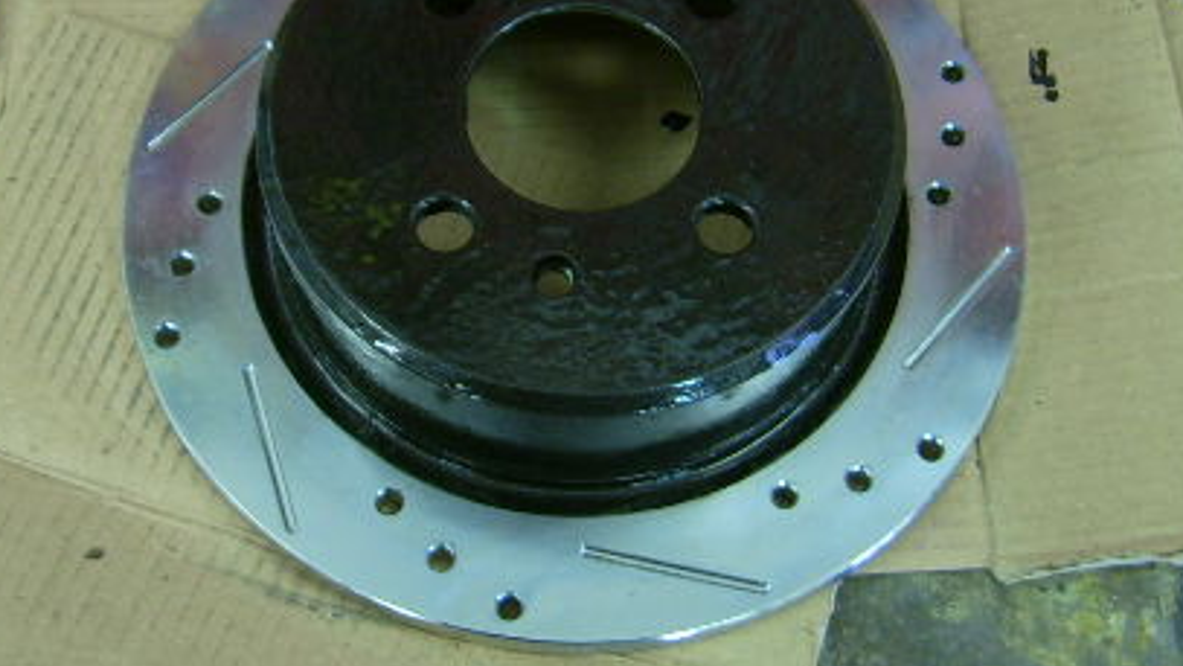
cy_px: 224
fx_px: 1882
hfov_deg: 34.8
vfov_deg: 20.0
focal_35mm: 60
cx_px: 517
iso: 50
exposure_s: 1/6
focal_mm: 5.95
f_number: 2.8
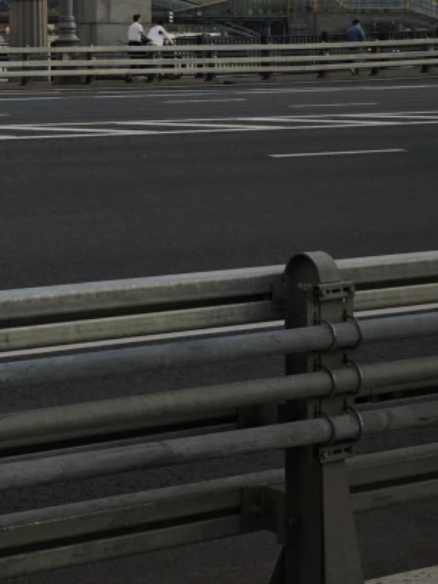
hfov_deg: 13.9
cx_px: -110
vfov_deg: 18.5
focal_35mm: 103
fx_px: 1738
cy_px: -24
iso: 250
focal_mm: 8.72
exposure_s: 1/2000
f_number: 2
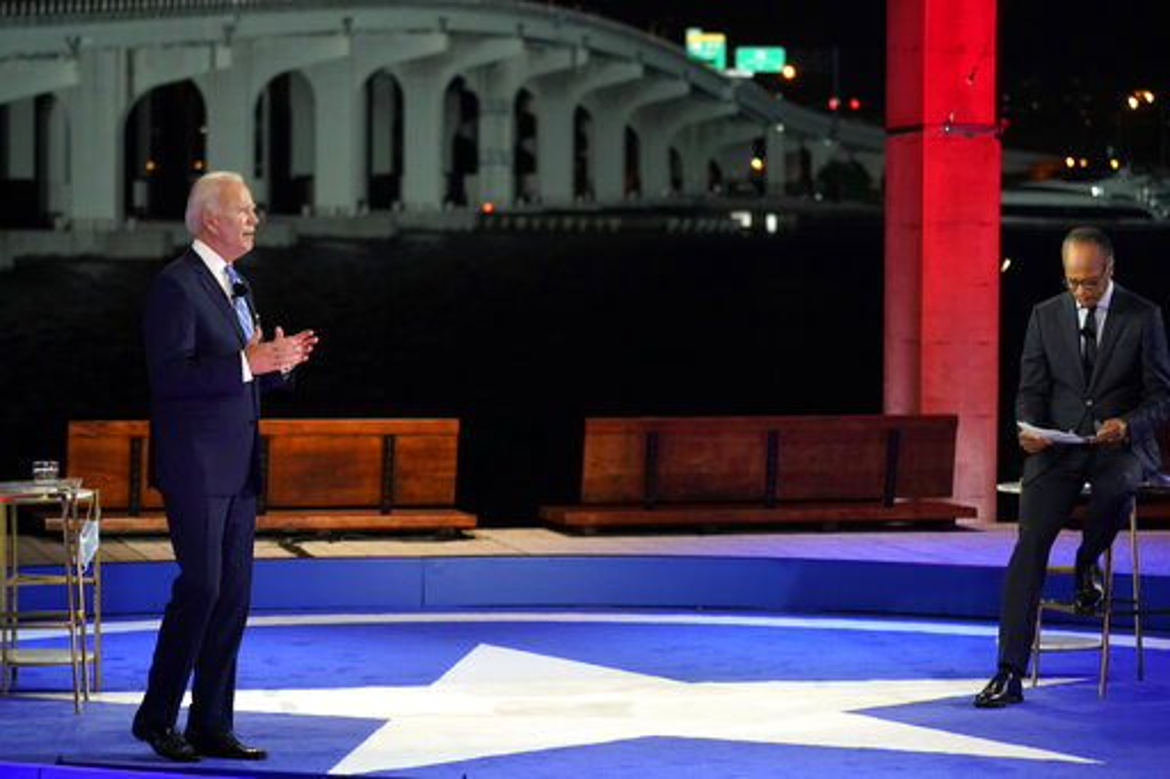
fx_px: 4548
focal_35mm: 140
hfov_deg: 14.7
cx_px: 585
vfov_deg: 9.8
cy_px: 390
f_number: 5.6
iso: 4000
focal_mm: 140
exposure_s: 1/100
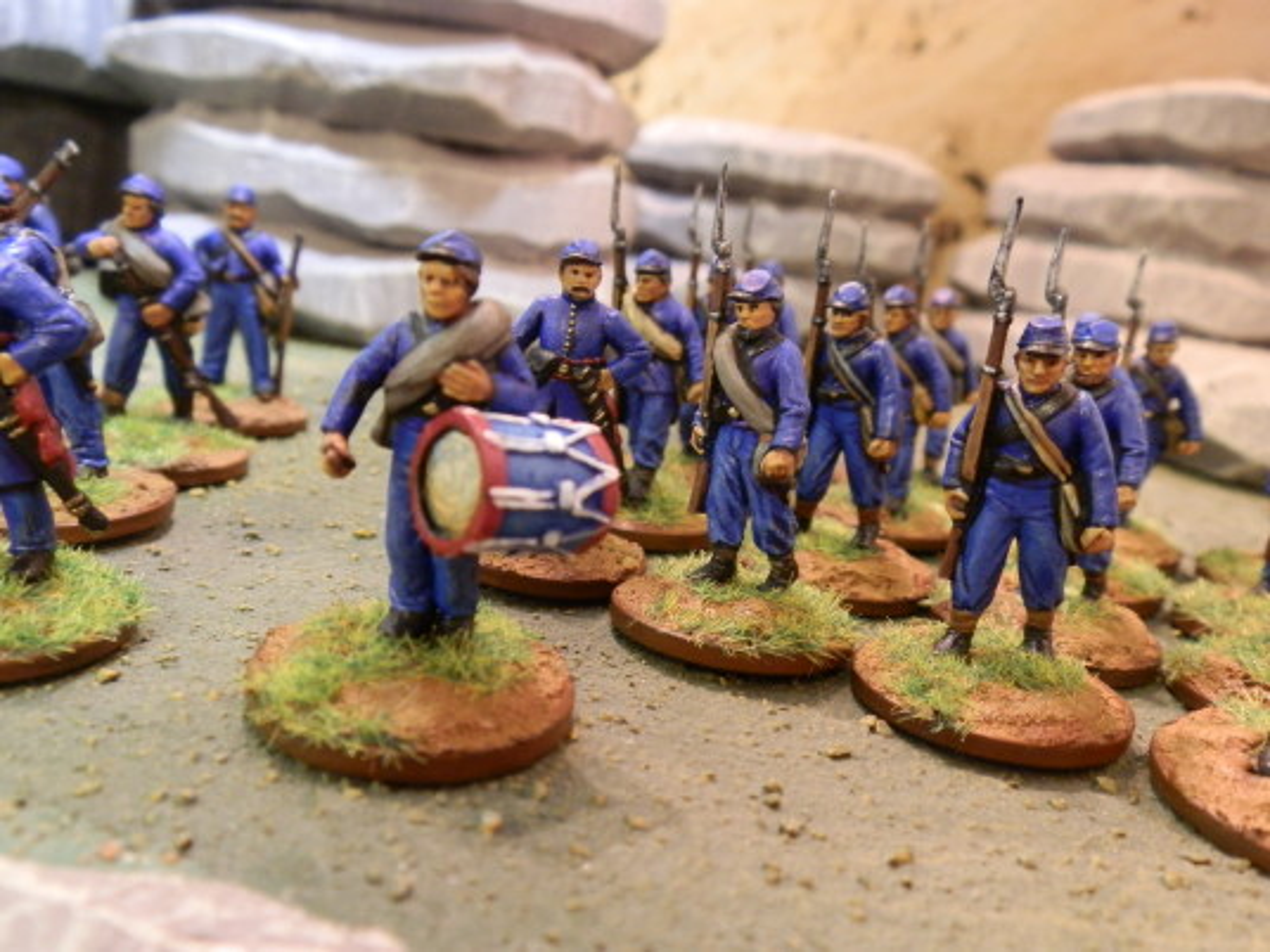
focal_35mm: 28
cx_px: 635
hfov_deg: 63.4
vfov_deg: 49.7
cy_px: 476
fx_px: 1027
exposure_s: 1/8
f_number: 3.1
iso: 250
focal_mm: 5
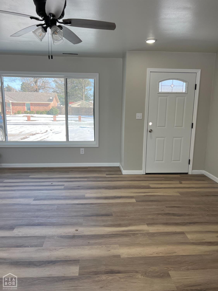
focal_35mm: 26
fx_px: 218
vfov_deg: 67.3
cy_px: 146
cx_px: 109
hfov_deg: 53.1
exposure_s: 1/438
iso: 50
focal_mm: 5.7
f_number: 1.5
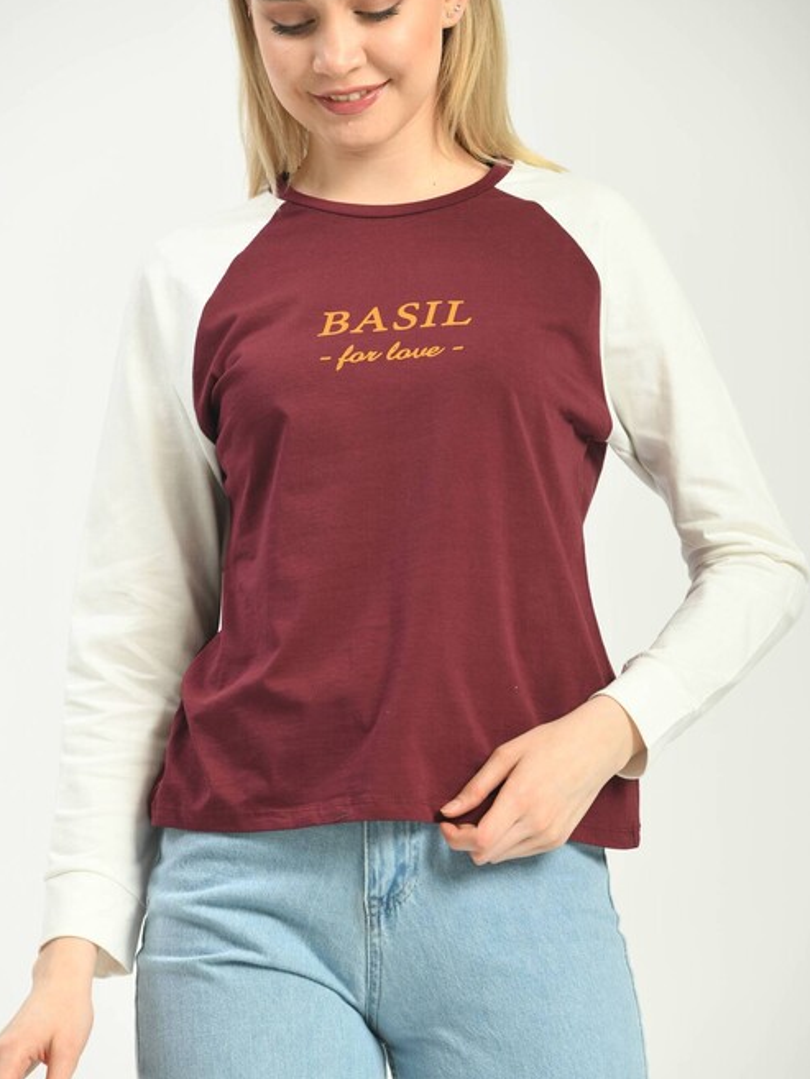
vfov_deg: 9.7
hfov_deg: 7.3
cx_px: 404
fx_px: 6331
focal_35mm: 203
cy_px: 578
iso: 100
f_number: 6.3
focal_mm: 185
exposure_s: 1/160
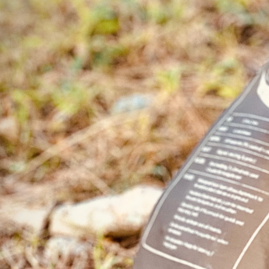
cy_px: 255
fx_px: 1653
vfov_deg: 9.3
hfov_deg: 9.1
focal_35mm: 188
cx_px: 382
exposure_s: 1/121
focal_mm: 7.5
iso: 200
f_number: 2.2
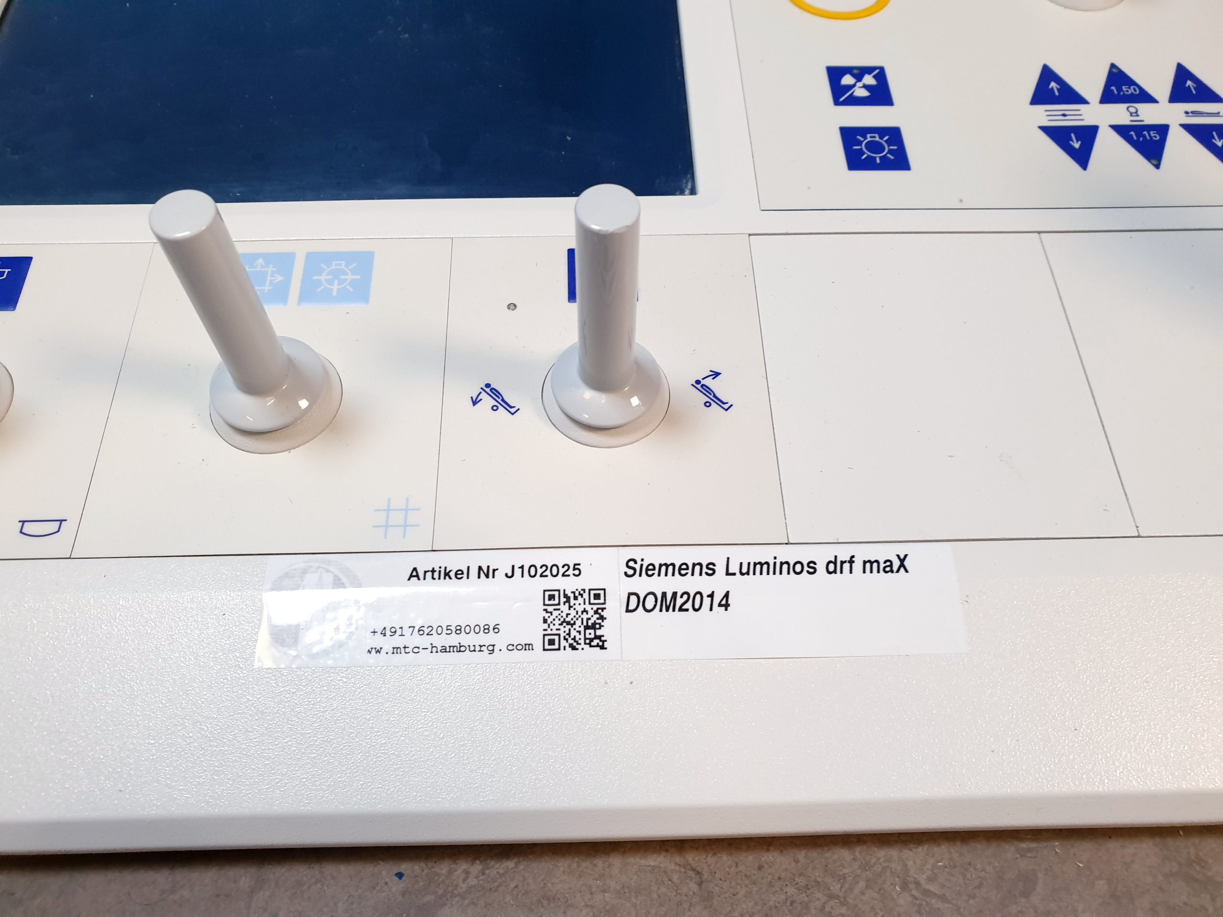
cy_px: 458
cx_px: 612
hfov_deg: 67.3
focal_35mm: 26
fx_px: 919
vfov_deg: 53.1
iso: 200
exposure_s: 1/50
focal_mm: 4.3
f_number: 2.4
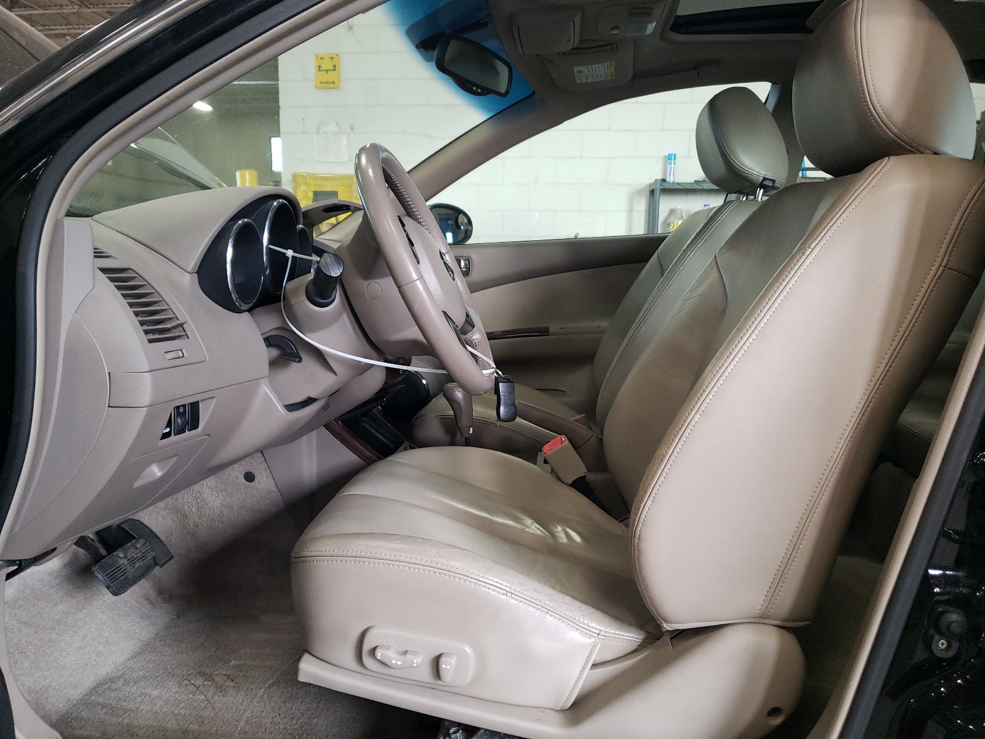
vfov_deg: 53.1
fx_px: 740
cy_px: 370
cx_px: 492
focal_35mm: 26
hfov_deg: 67.3
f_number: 1.5
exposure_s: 1/60.2
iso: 175
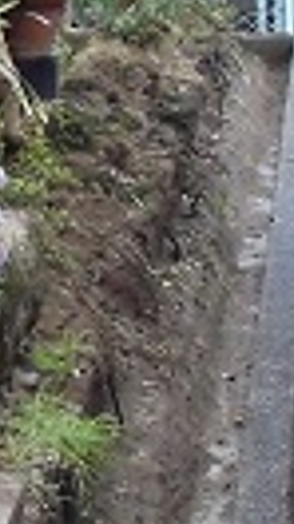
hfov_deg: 6.9
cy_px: 349
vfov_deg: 12.8
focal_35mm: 168
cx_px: -318
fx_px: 2334
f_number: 3.4
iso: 250
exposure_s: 1/125
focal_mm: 6.01
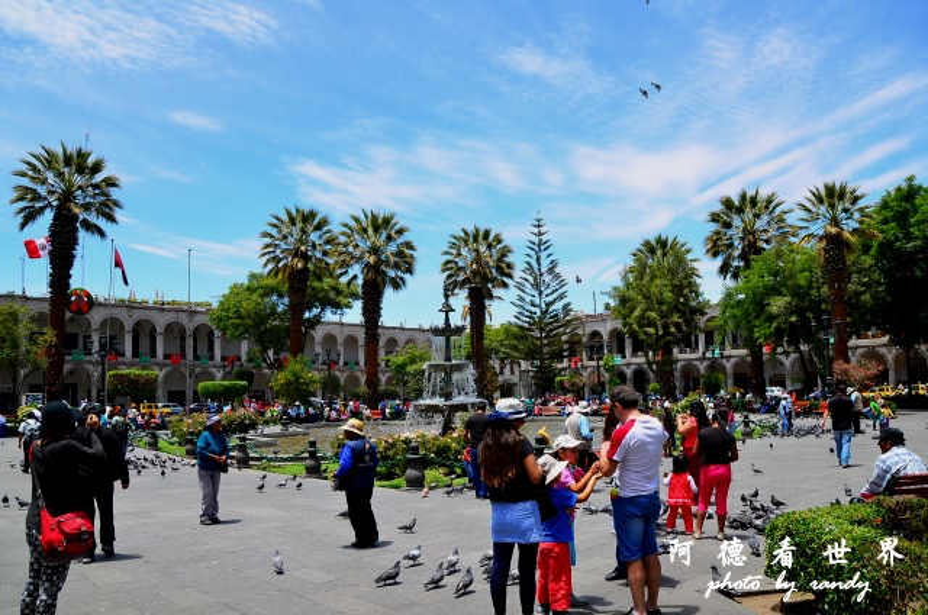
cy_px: 308
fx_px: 656
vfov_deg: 50.2
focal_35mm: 26
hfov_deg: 70.5
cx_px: 464
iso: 100
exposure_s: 1/500
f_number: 5
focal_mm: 17
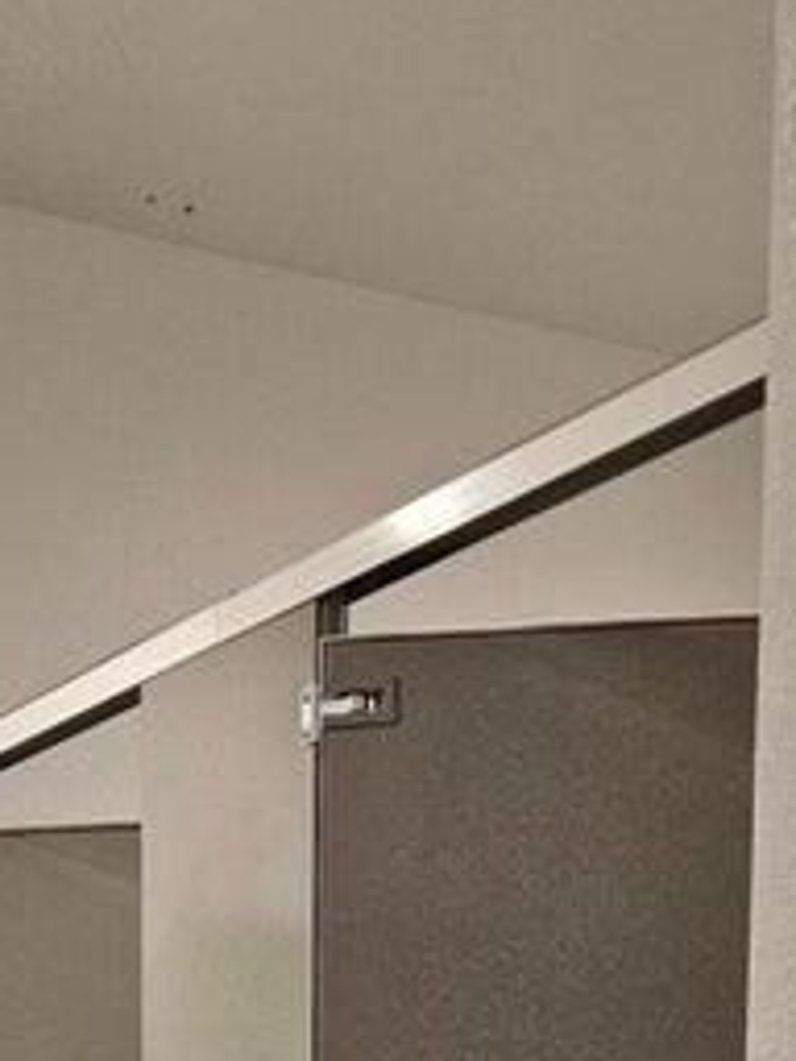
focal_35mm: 92
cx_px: 423
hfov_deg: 16.1
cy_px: 1770
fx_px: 2821
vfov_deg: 18.0
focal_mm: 5.4
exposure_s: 1/120
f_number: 1.8
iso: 320
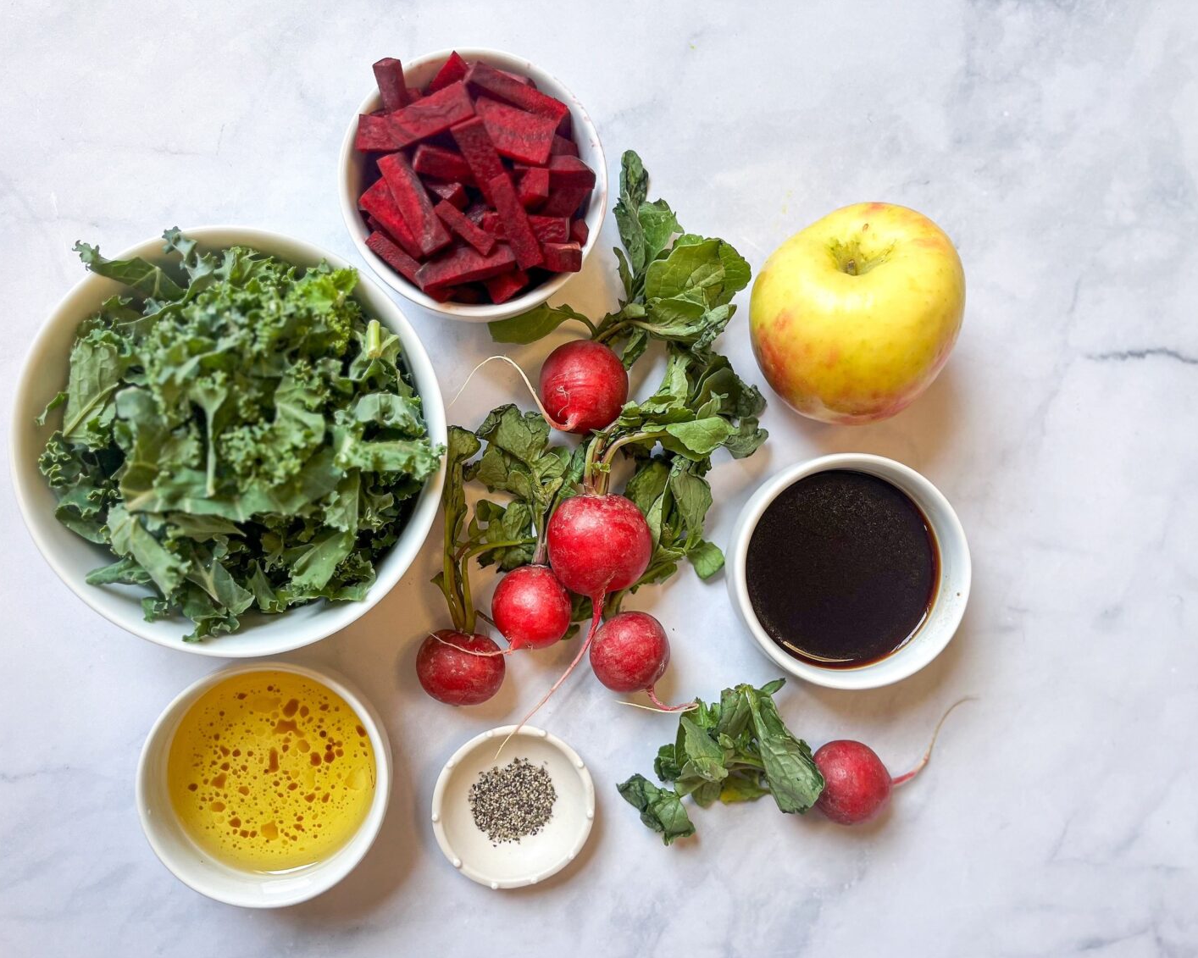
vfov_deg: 51.5
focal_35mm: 28
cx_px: 548
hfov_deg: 62.1
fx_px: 993
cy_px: 493
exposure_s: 1/120
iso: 64
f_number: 1.6
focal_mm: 5.1
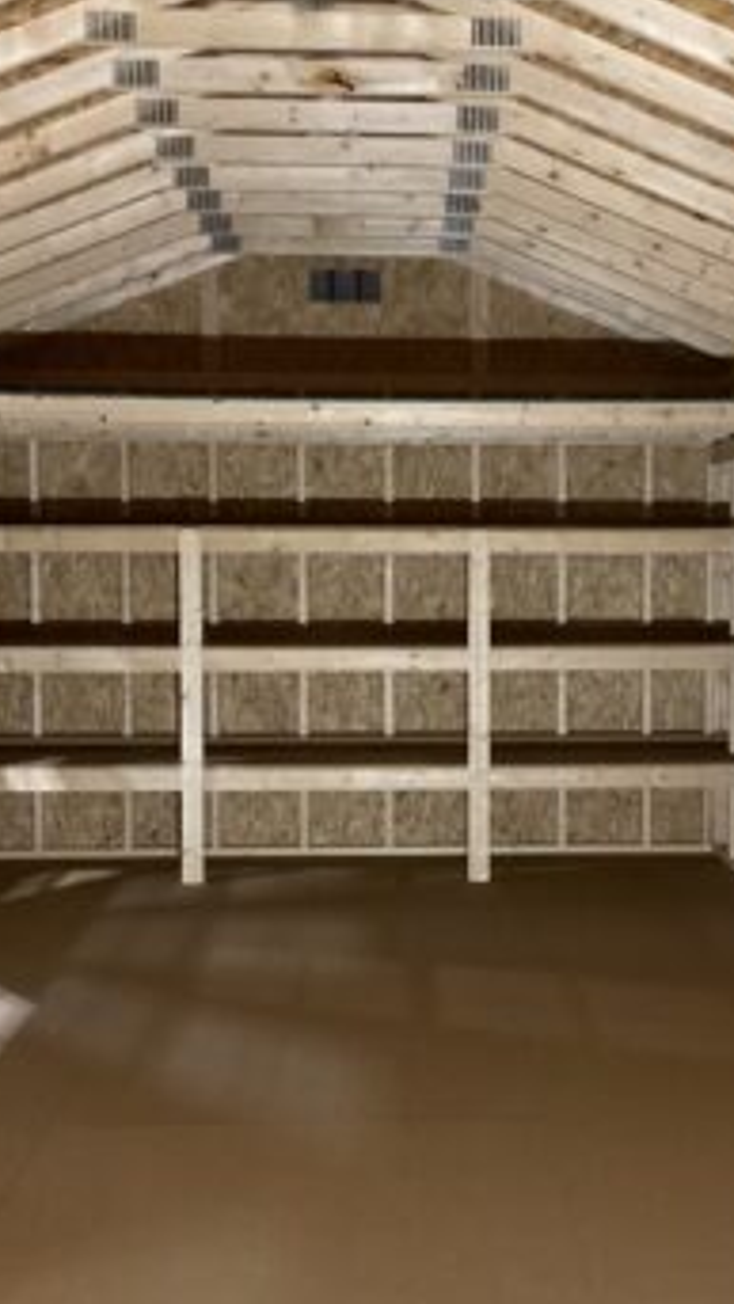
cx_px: 483
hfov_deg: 25.3
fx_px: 1626
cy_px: 637
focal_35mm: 47
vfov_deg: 43.7
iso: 250
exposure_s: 1/60
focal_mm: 3
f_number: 1.8
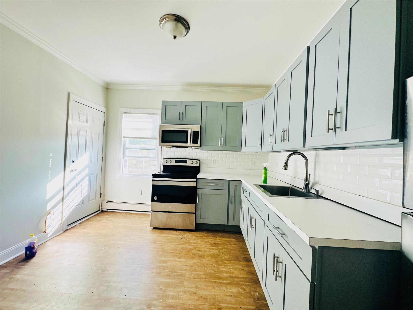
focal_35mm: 14
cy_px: 155
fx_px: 167
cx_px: 206
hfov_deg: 102.1
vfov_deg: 85.7
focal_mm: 2.22
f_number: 2.2
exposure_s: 1/99
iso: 80
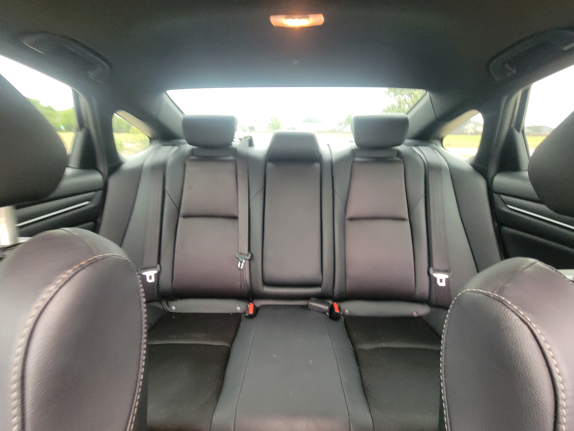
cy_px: 216
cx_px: 287
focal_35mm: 13
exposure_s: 1/60
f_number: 2.2
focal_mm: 2.2
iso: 250
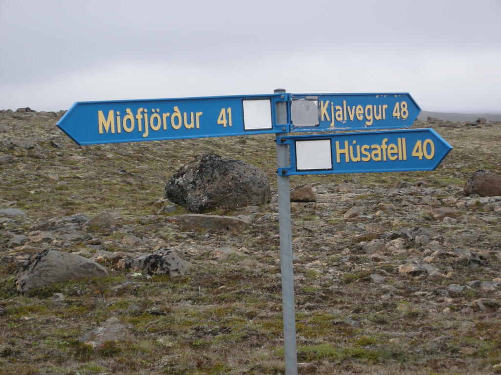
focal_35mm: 123
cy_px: 188
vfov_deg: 12.0
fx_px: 1780
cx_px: 250
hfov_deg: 16.0
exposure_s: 1/233
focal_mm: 26.3
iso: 100
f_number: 5.3
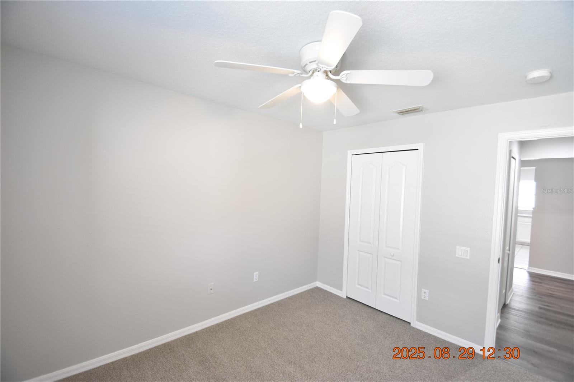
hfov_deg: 100.4
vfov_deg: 77.3
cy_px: 191
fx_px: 239
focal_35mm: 15
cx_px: 287
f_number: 3.5
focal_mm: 10
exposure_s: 1/30
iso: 800
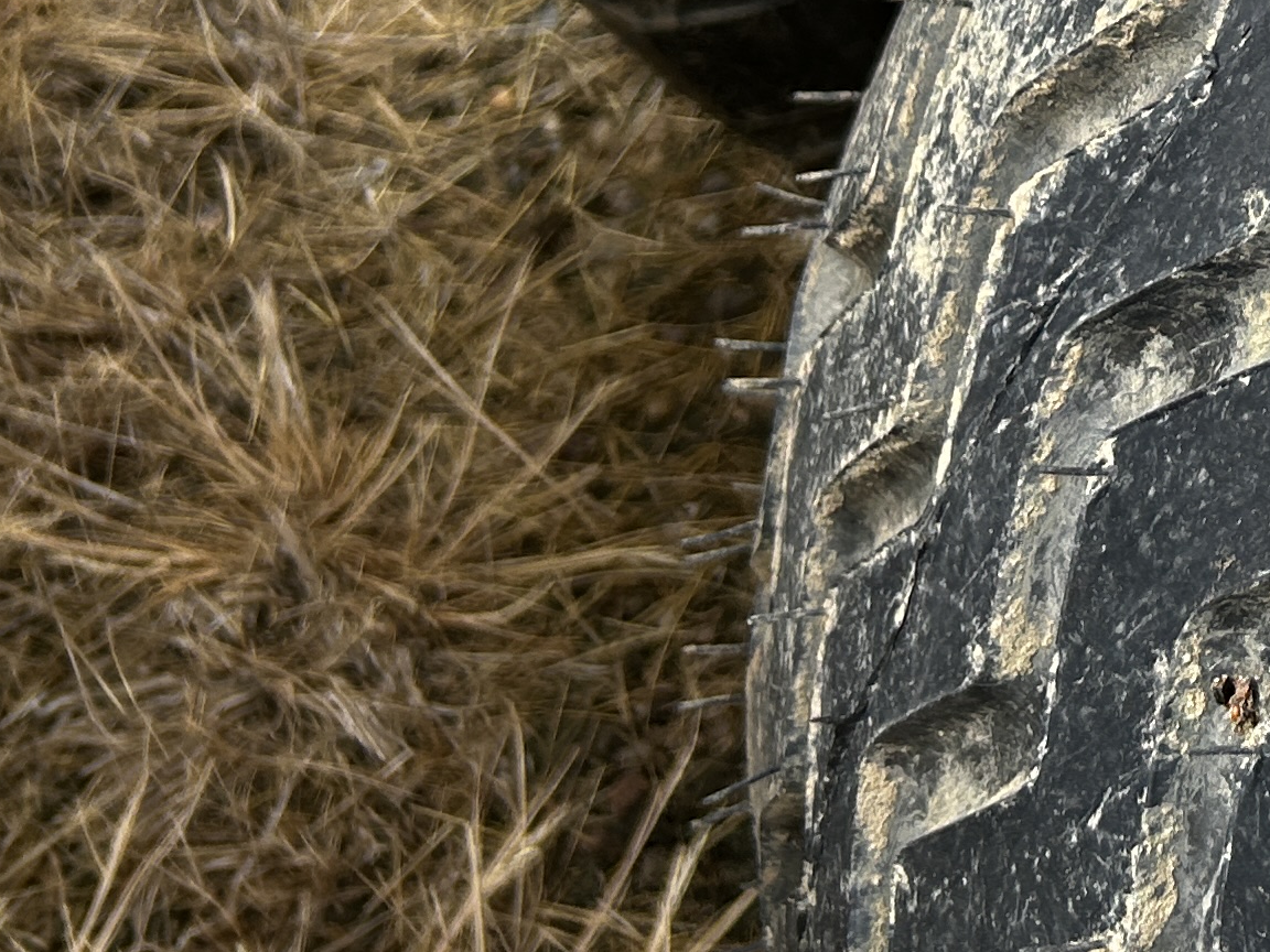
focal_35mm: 91
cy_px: -392
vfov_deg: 15.2
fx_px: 3339
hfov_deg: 18.8
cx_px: 1950
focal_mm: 5.7
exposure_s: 1/478
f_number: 1.5
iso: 50
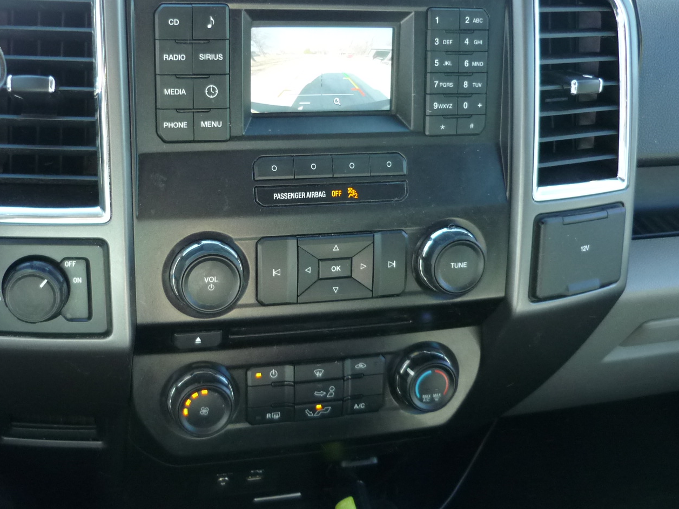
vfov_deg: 34.2
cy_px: 203
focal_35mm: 42
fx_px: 824
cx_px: 286
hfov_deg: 44.6
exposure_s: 1/30
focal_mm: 5.5
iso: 200
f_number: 2.8
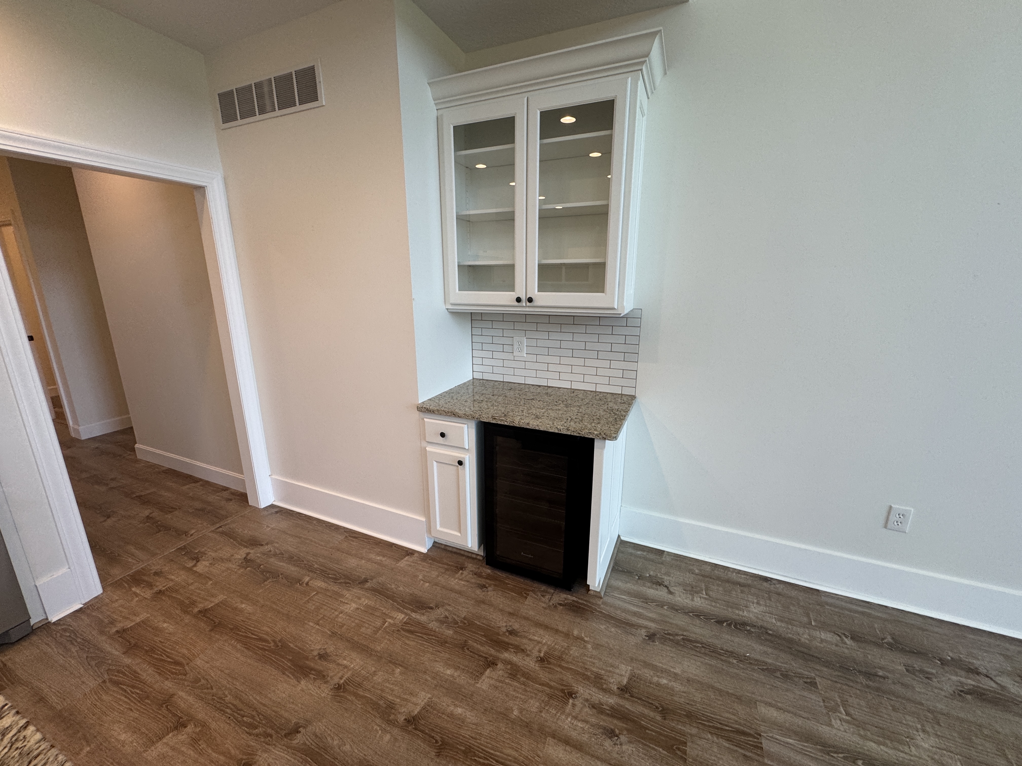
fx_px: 413
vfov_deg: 85.7
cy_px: 383
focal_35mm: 14
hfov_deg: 102.1
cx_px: 511
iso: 125
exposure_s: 1/120
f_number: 2.2
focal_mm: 2.22
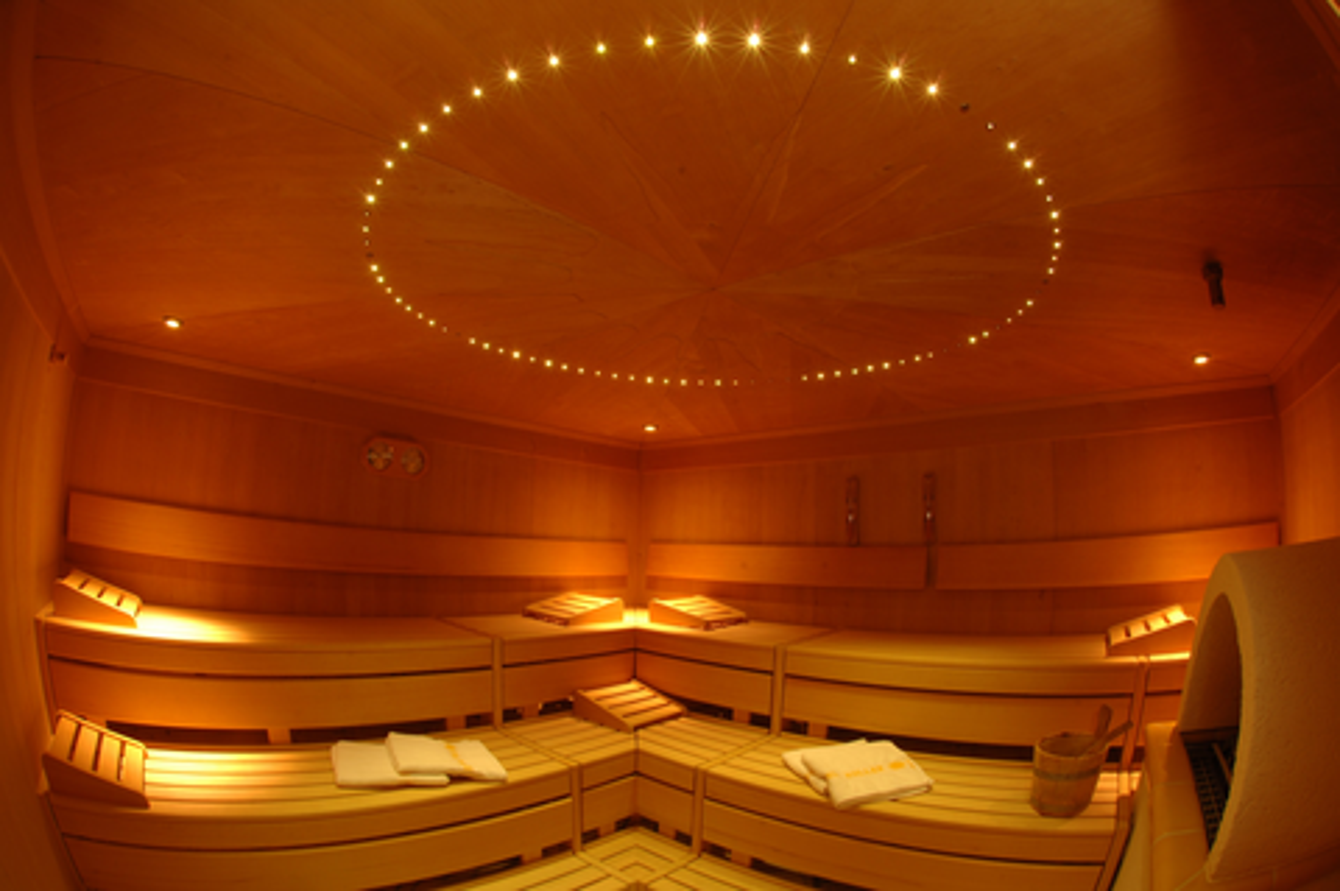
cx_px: 670
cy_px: 446
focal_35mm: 16
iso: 100
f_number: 16
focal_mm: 10.5
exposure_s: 15
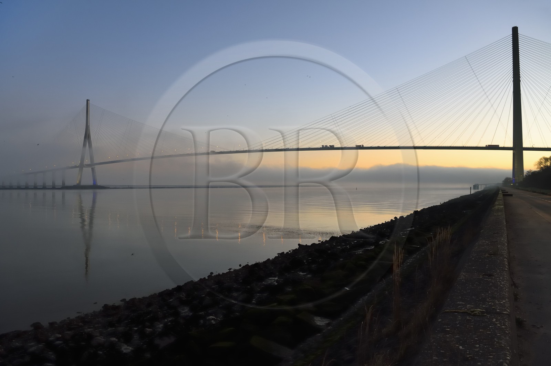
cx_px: 276
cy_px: 183
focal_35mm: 24
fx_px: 367
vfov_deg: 53.1
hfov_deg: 73.8
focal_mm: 24
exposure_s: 1/30
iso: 800
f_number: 6.3
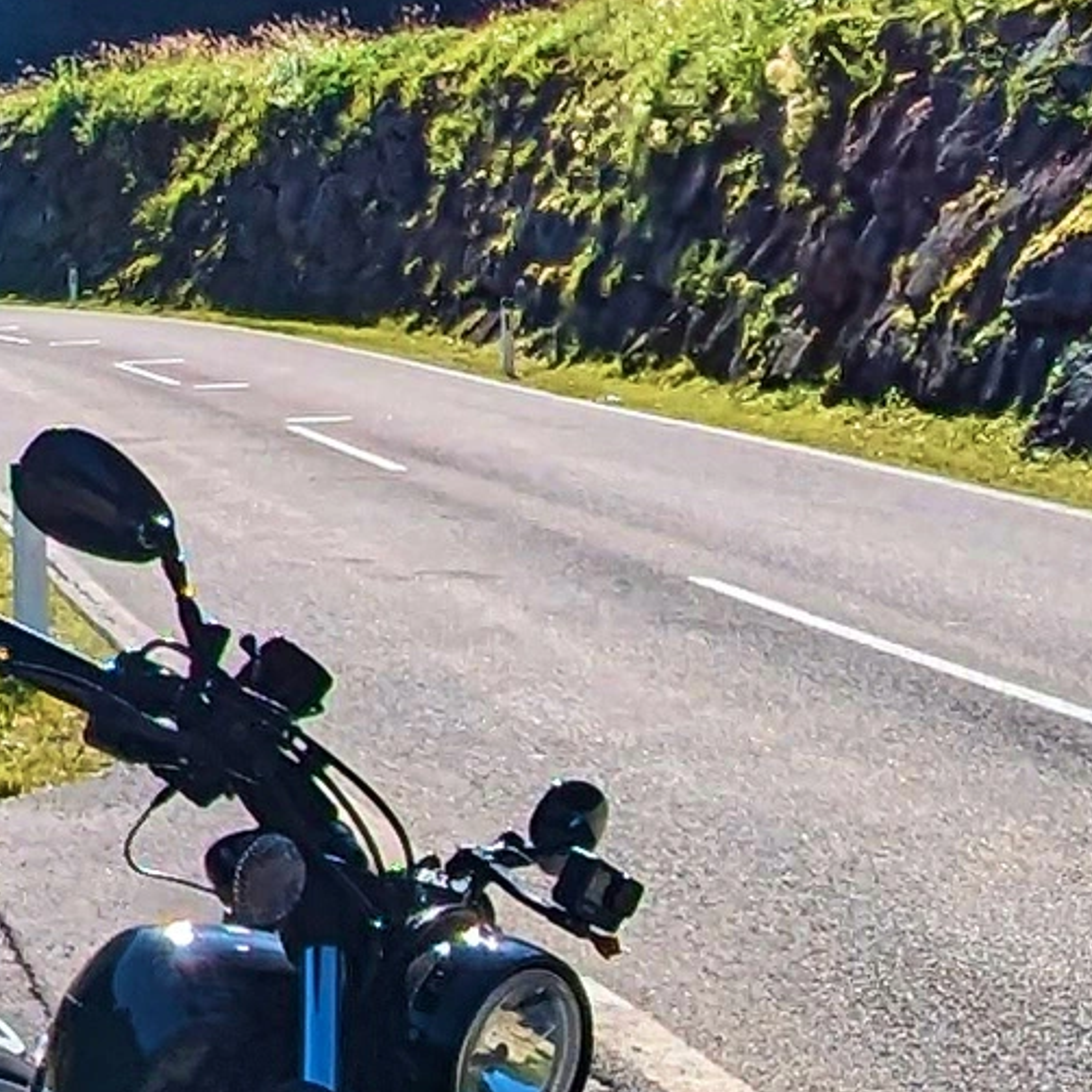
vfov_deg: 14.7
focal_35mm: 115
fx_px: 4104
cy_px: -207
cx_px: -233
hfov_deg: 14.6
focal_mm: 2.35
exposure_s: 1/3448
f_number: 2.2
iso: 51
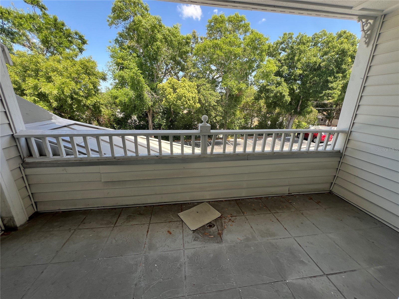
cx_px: 200
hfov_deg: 106.2
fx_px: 150
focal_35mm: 13
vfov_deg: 89.9
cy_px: 150
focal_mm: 1.57
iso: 32
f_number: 1.8
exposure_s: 1/247
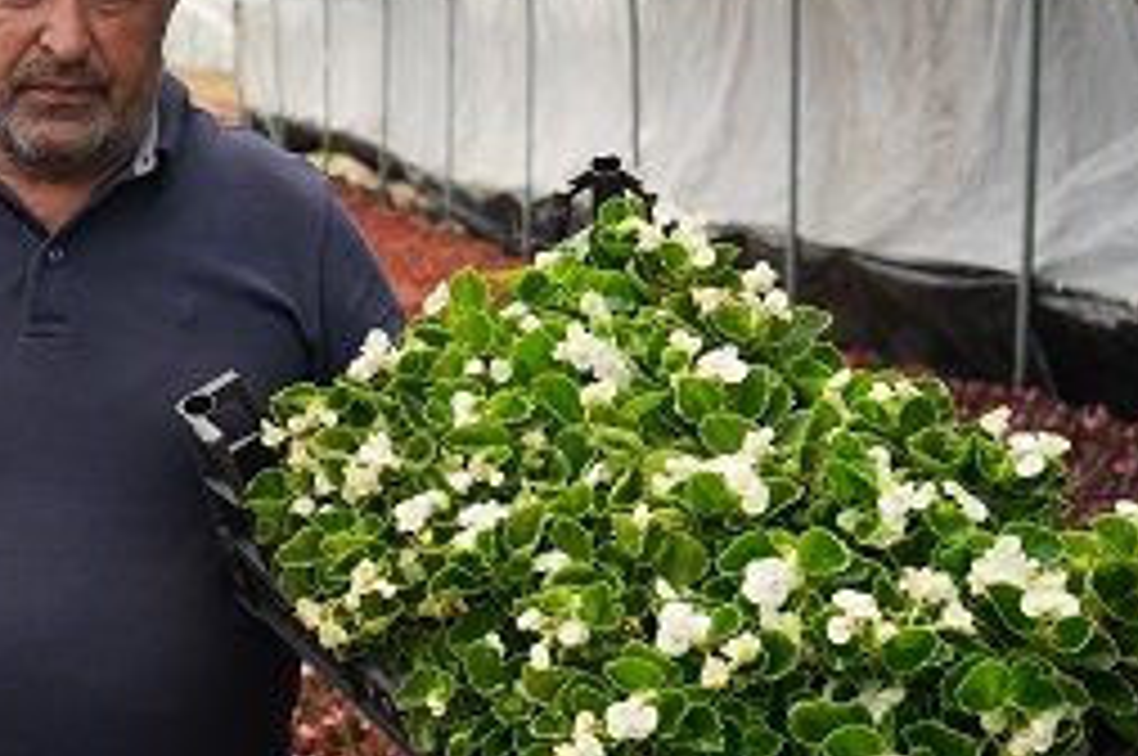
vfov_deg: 17.9
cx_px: 72
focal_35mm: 76
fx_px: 2399
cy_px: 364
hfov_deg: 25.7
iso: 125
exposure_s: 1/640
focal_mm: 32
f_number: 4
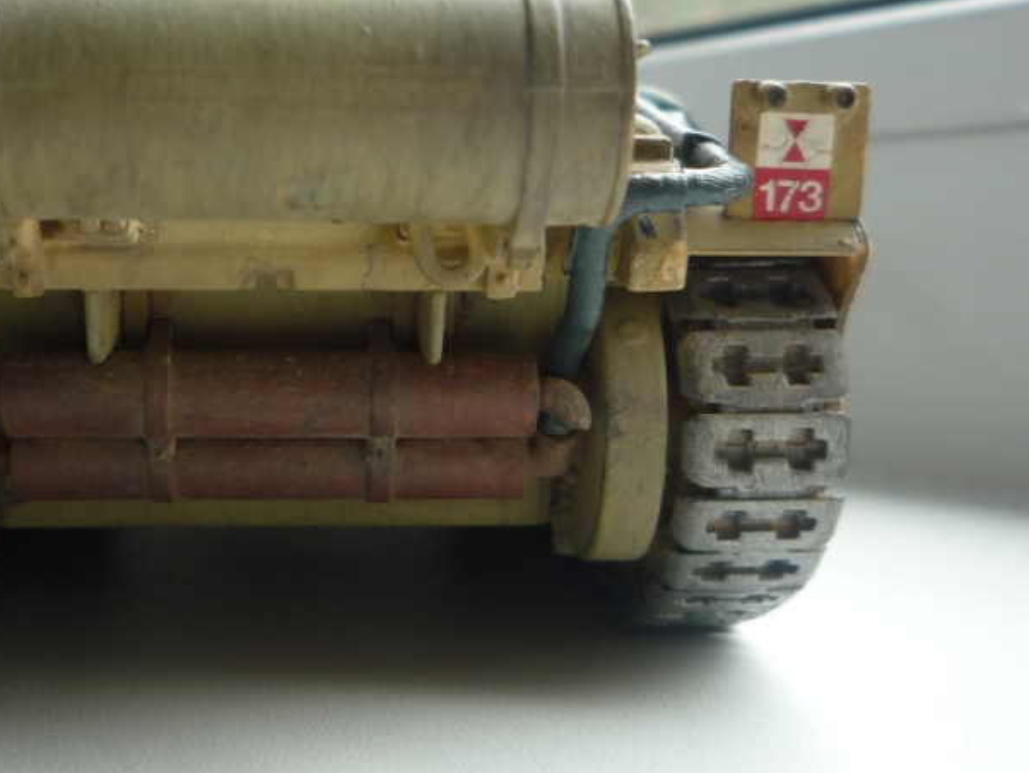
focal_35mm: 51
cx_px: 332
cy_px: 311
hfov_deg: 37.0
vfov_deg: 28.5
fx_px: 1517
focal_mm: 5.2
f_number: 3.3
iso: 100
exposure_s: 1/50
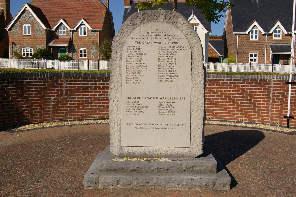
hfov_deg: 53.2
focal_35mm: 36
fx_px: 296
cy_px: 98
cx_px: 148
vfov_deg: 36.8
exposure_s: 1/350
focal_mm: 24
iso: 200
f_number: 8
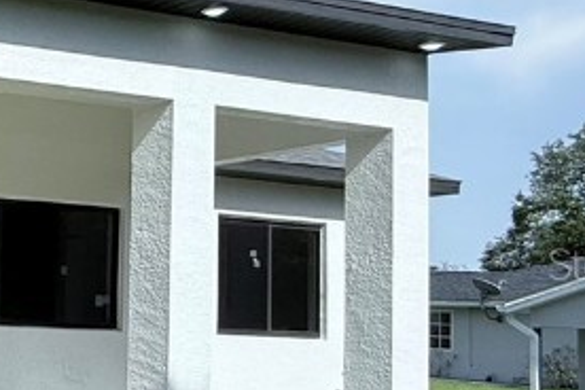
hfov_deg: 25.4
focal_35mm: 54
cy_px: 263
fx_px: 877
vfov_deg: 24.9
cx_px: -337
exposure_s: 1/4149
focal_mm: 2.22
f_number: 2.2
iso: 50
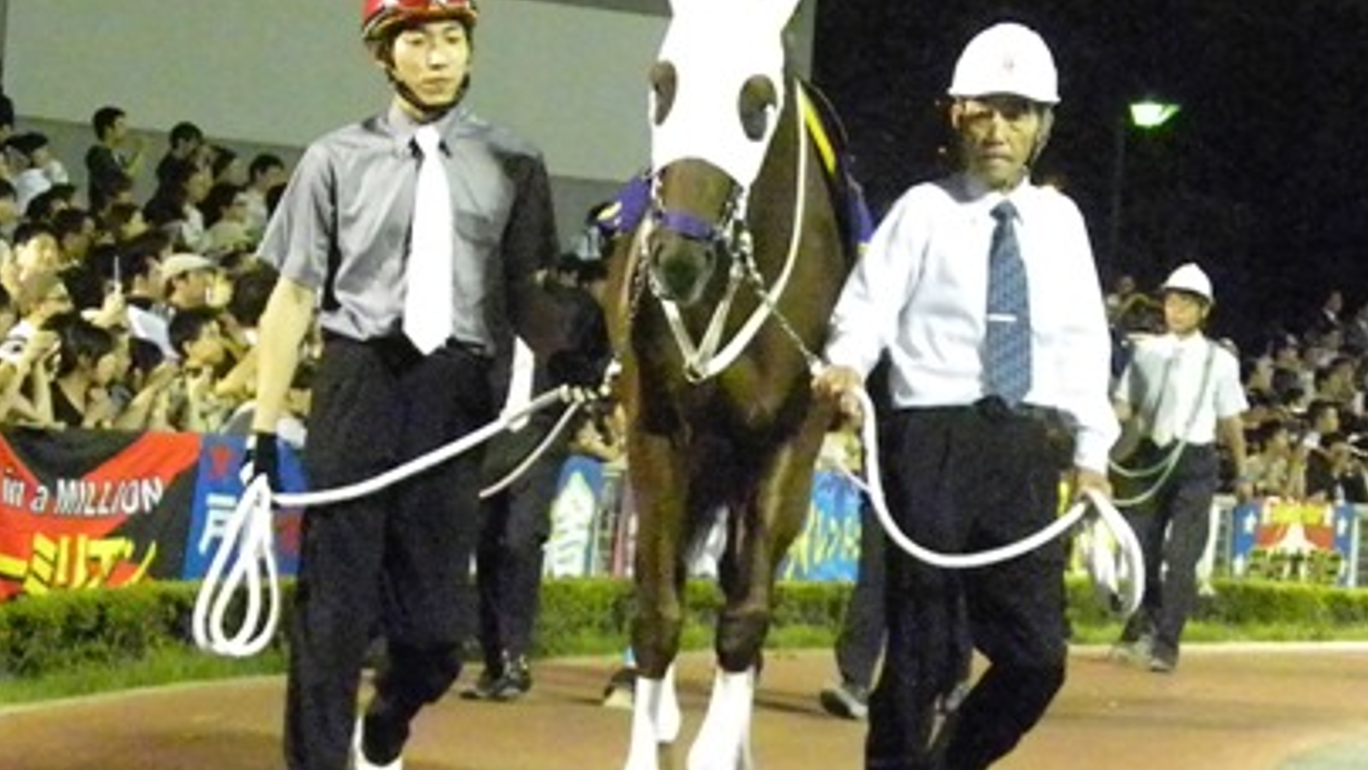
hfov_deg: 16.6
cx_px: 682
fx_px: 4680
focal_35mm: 129
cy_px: 397
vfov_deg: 9.4
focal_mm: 20.8
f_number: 4.5
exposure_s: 1/197
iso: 6400
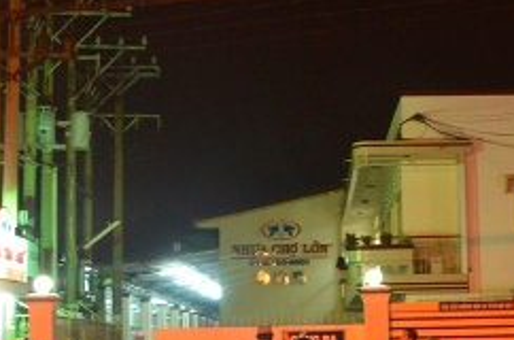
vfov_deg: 17.2
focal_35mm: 79
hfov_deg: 25.6
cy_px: 200
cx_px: 342
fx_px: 1125
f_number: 5.6
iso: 2000
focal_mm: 22
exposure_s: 1/5
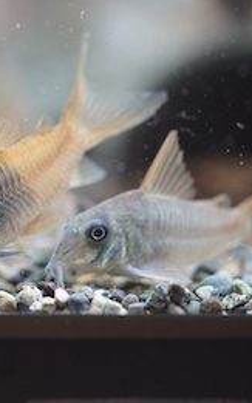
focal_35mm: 169
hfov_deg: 7.7
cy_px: 218
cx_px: -56
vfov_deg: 12.4
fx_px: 1858
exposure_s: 1/80
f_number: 2.8
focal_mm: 90
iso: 2000
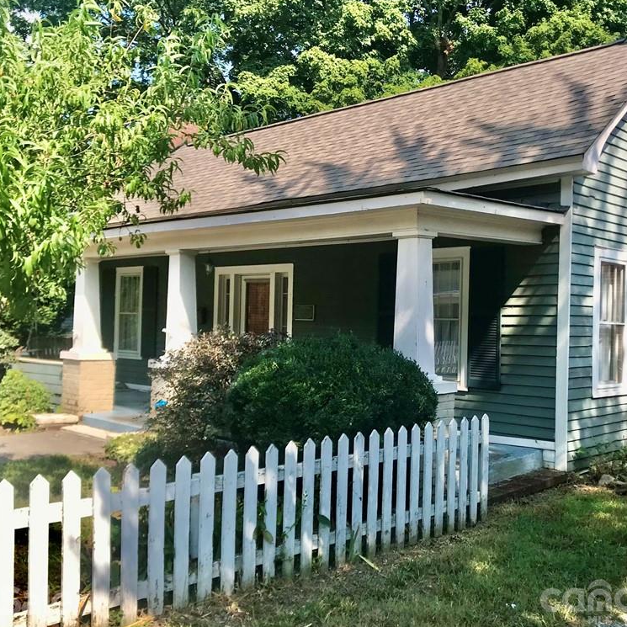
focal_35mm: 34
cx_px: 359
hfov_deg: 48.3
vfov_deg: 48.4
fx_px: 697
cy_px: 319
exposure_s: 1/1140
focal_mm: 3.99
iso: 20
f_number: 1.8
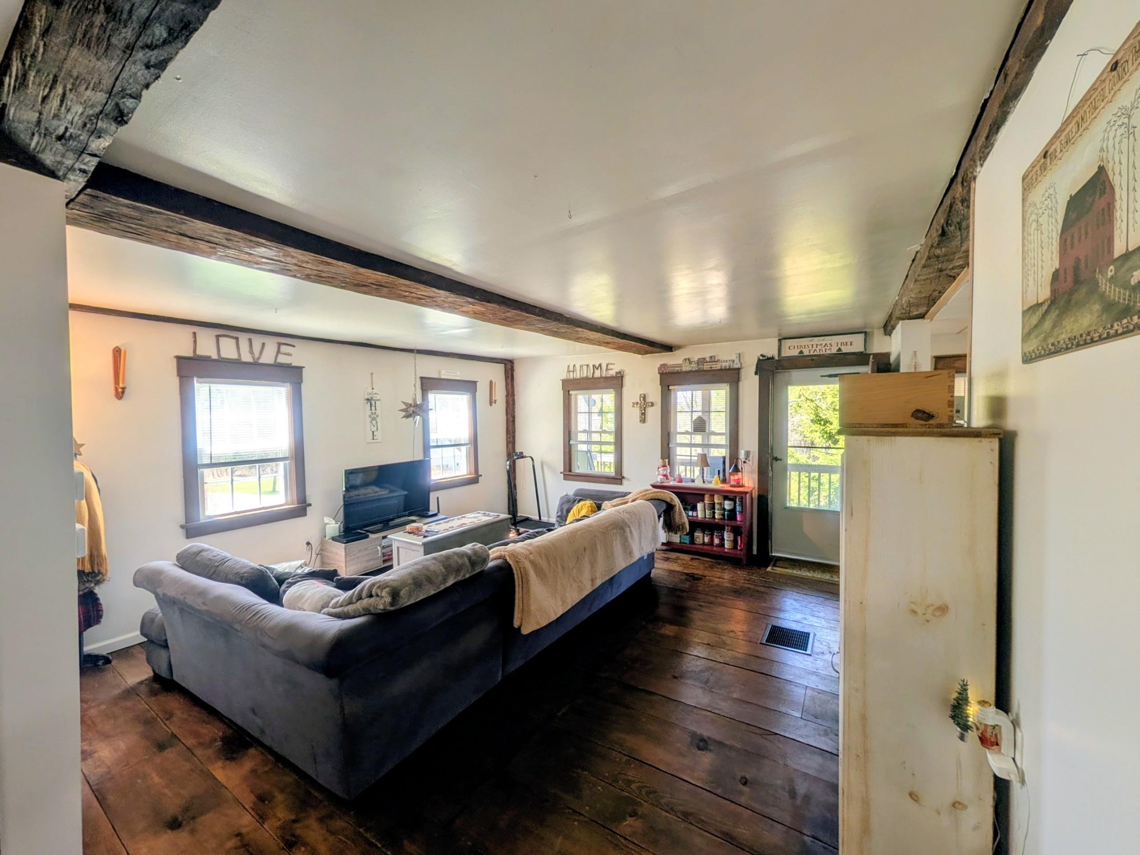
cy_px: 428
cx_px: 570
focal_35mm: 12
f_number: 1.7
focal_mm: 2.02
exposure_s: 1/130
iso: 47
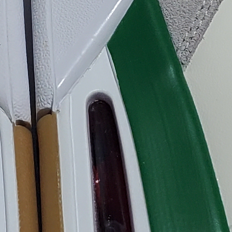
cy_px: 62
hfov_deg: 8.9
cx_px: 82
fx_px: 1494
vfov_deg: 8.9
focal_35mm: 197
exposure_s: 1/1064
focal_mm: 4.3
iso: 50
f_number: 1.5
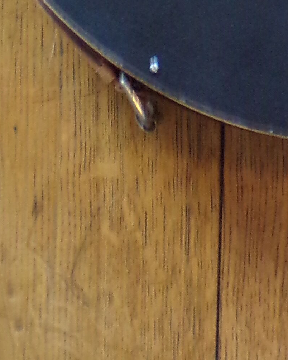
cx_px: 380
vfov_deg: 9.4
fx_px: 2003
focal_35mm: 188
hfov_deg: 8.1
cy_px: -445
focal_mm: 7.6
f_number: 3.4
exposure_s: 1/17
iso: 323
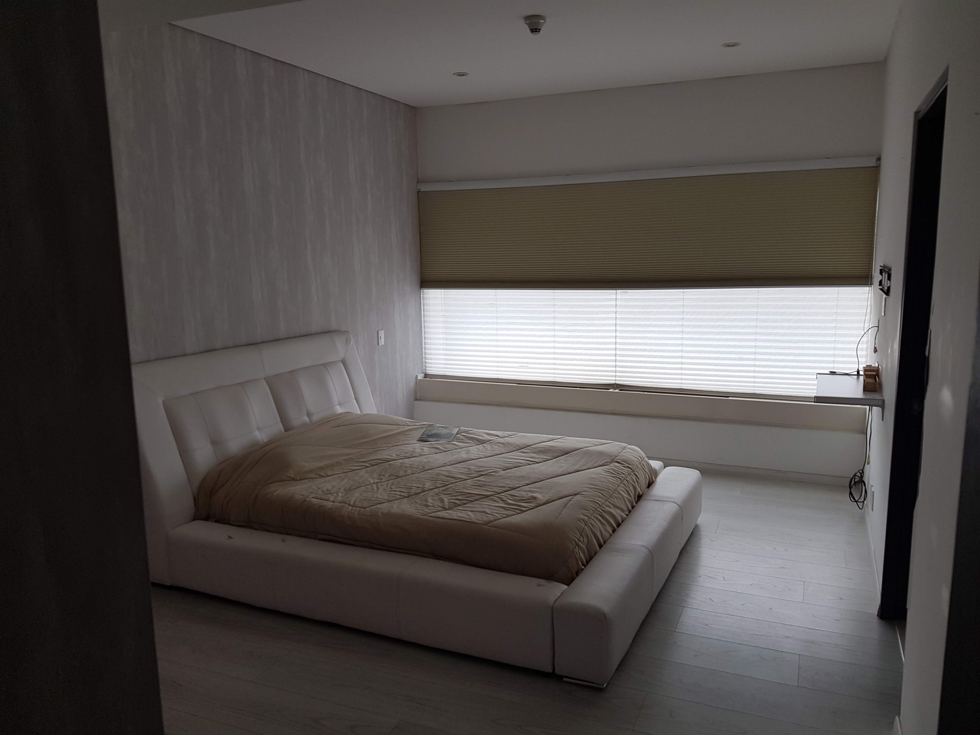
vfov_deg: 53.1
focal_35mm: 26
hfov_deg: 67.3
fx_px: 736
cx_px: 490
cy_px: 368
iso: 40
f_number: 1.7
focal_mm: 4.2
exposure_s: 1/122
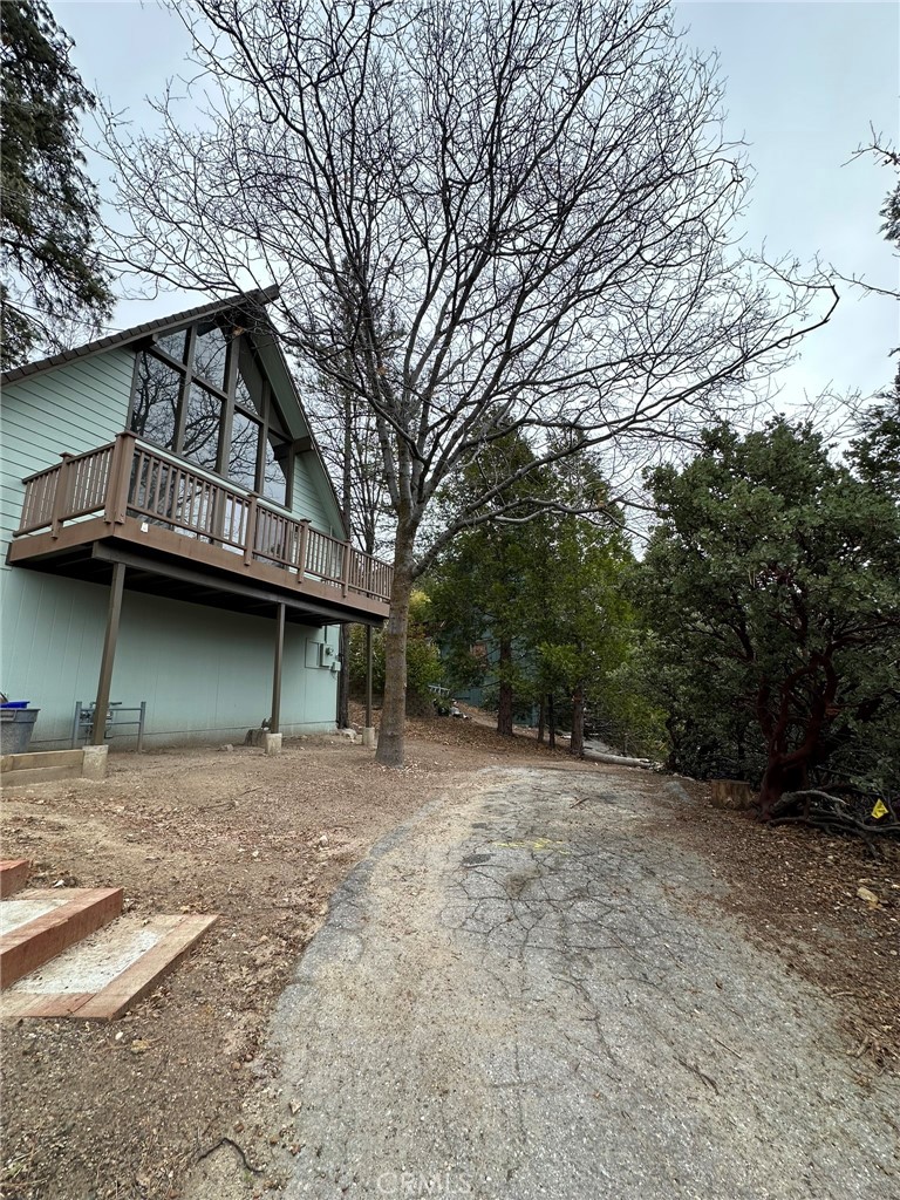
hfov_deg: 85.7
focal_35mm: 14
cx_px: 450
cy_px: 600
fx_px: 485
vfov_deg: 102.1
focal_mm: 2.22
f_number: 2.2
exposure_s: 1/317
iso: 40
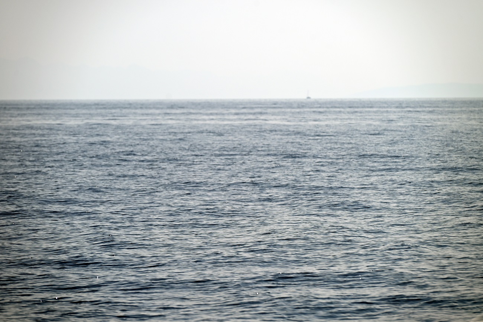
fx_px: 2482
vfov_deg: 7.4
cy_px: 161
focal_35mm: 185
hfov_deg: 11.1
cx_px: 242
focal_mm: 185
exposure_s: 1/1250
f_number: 6.3
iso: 100
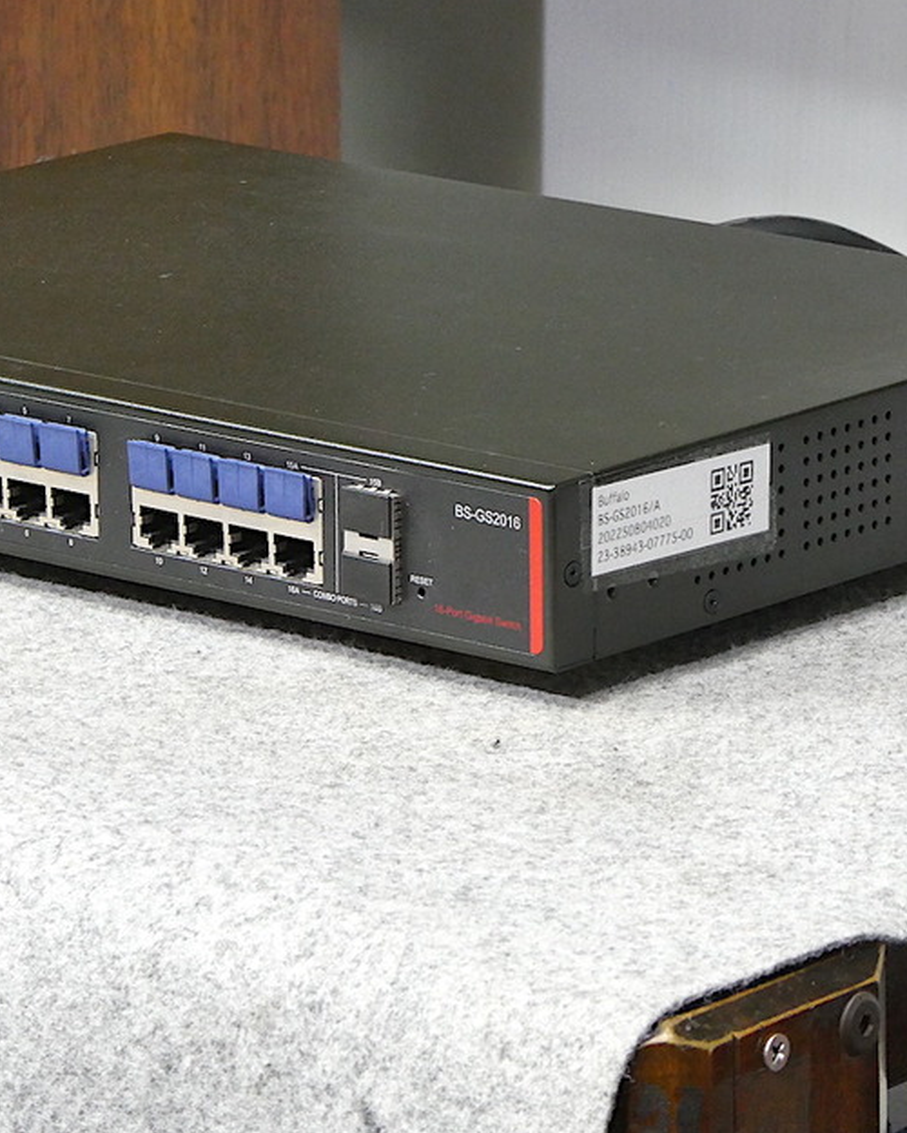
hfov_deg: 6.4
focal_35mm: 240
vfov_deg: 8.1
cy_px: 488
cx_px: 356
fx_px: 8053
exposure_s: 1/6
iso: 400
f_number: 5.6
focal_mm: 28.7
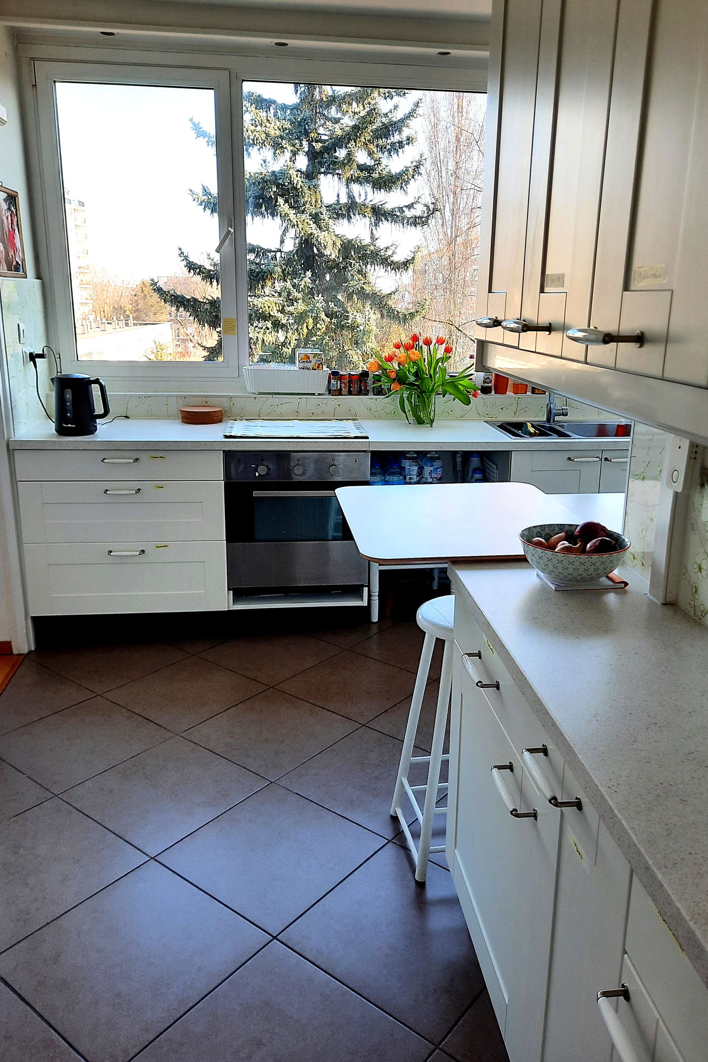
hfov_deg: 47.9
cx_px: 357
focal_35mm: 27
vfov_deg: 67.4
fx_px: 797
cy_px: 520
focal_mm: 4.6
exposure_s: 1/100
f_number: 2
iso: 40
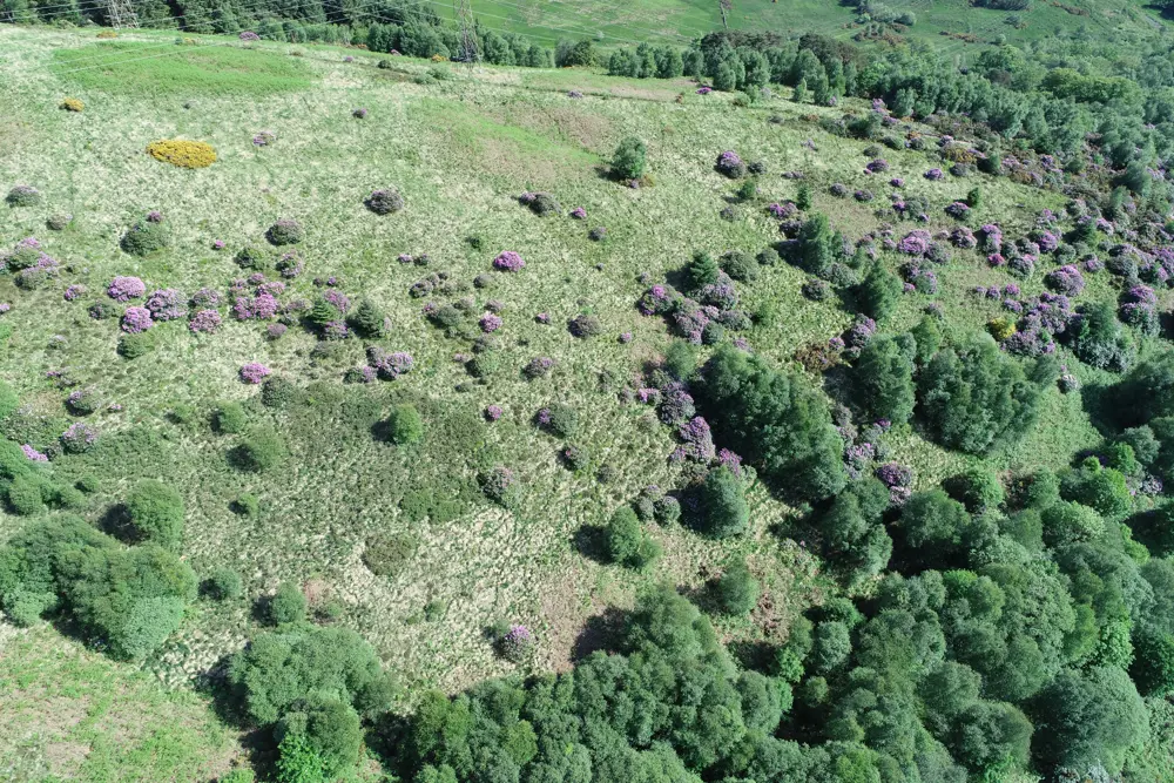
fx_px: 783
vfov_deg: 53.1
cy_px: 392
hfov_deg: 73.7
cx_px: 587
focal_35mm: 24
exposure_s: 1/240
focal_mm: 8.8
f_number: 5
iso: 100
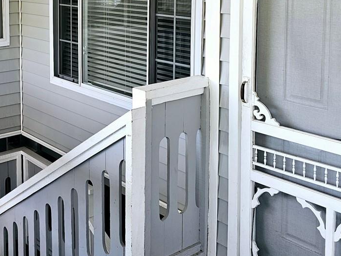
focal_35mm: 53
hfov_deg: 34.9
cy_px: 23
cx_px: 61
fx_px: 522
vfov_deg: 26.6
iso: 50
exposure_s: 1/208
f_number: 1.7
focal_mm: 6.3
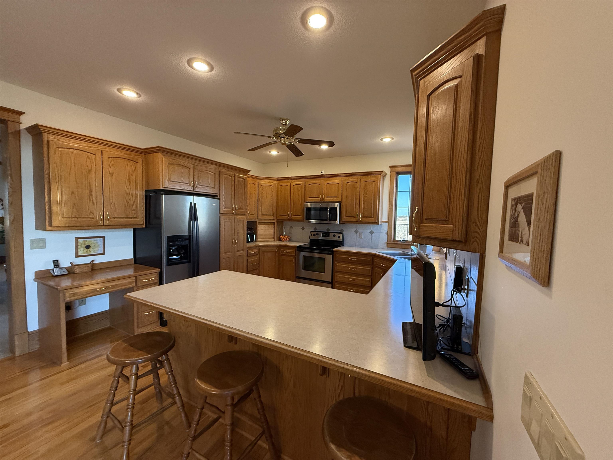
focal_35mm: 14
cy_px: 230
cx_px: 306
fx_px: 248
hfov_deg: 102.1
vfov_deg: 85.7
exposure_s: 1/120
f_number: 2.2
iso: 400
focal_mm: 2.22
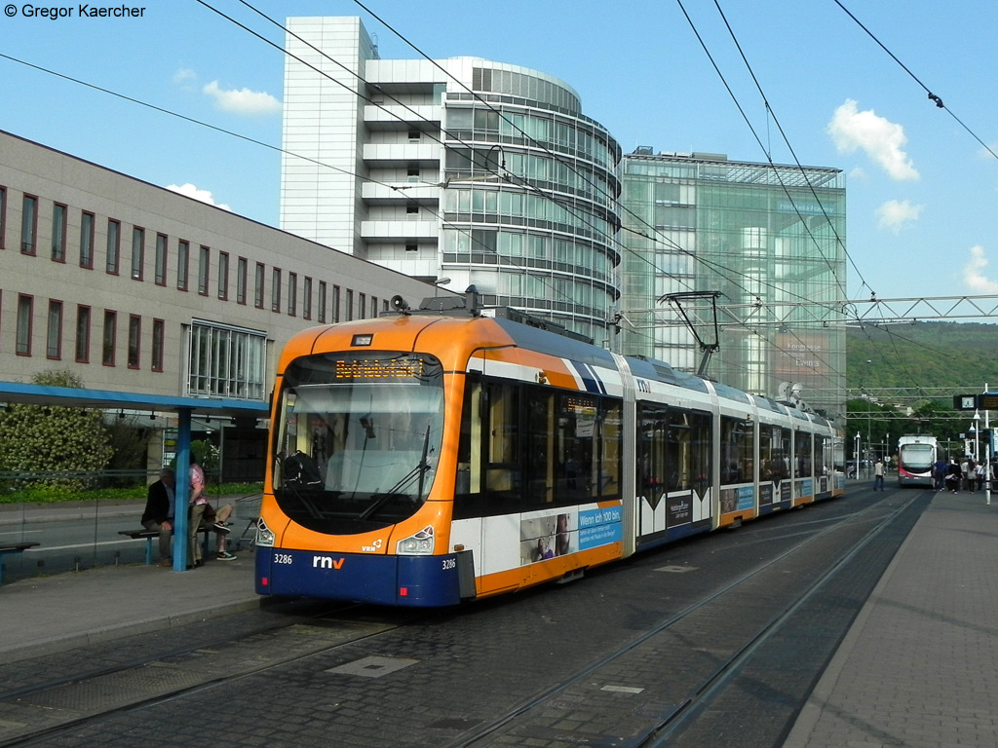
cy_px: 374
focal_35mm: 33
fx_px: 951
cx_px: 499
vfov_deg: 42.9
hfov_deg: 55.4
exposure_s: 1/640
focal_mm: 5.9
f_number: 5.6
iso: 160
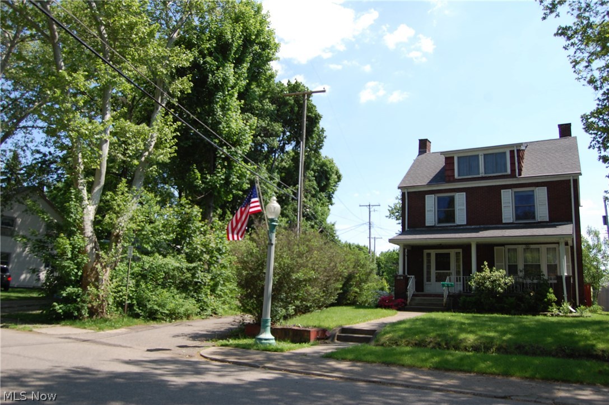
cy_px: 202
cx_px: 304
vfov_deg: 47.8
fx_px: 456
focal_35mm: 27
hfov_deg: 67.4
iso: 220
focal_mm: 18
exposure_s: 1/500
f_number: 5.6
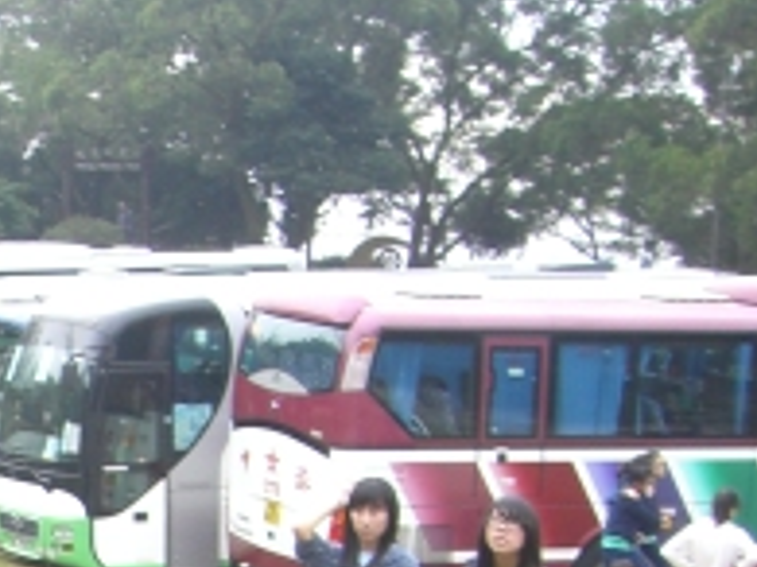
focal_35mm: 125
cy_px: 928
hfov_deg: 14.7
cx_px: -384
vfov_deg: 11.2
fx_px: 2732
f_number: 4.3
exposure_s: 1/160
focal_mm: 6.2
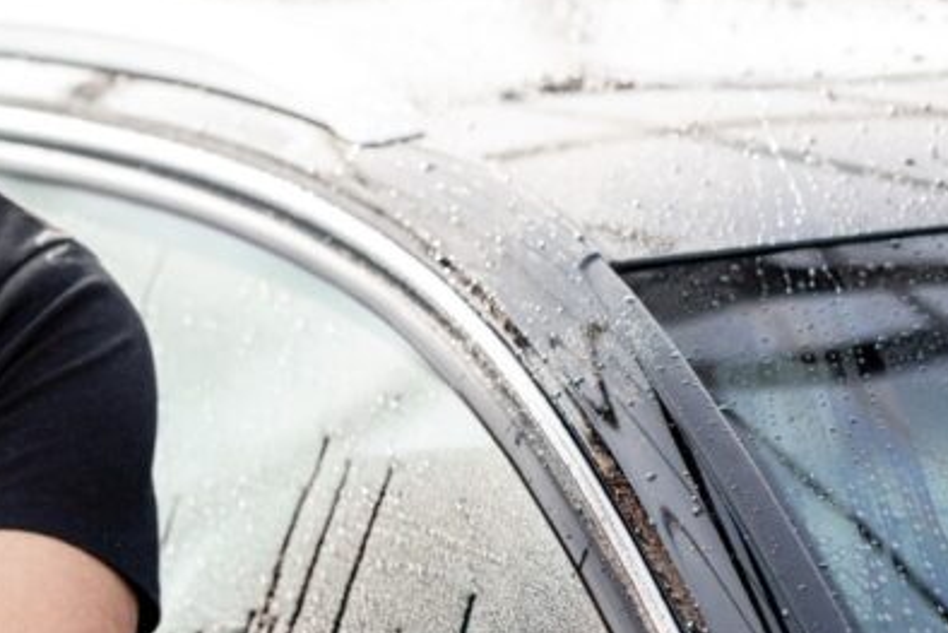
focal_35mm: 221
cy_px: 288
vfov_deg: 6.2
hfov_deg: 9.2
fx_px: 5821
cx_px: -168
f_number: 2.2
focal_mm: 85
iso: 200
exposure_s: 1/1600
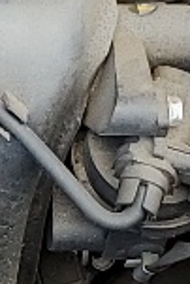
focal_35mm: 286
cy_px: 51
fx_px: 2259
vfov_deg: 7.2
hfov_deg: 4.8
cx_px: -53
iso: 50
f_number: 1.5
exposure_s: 1/200
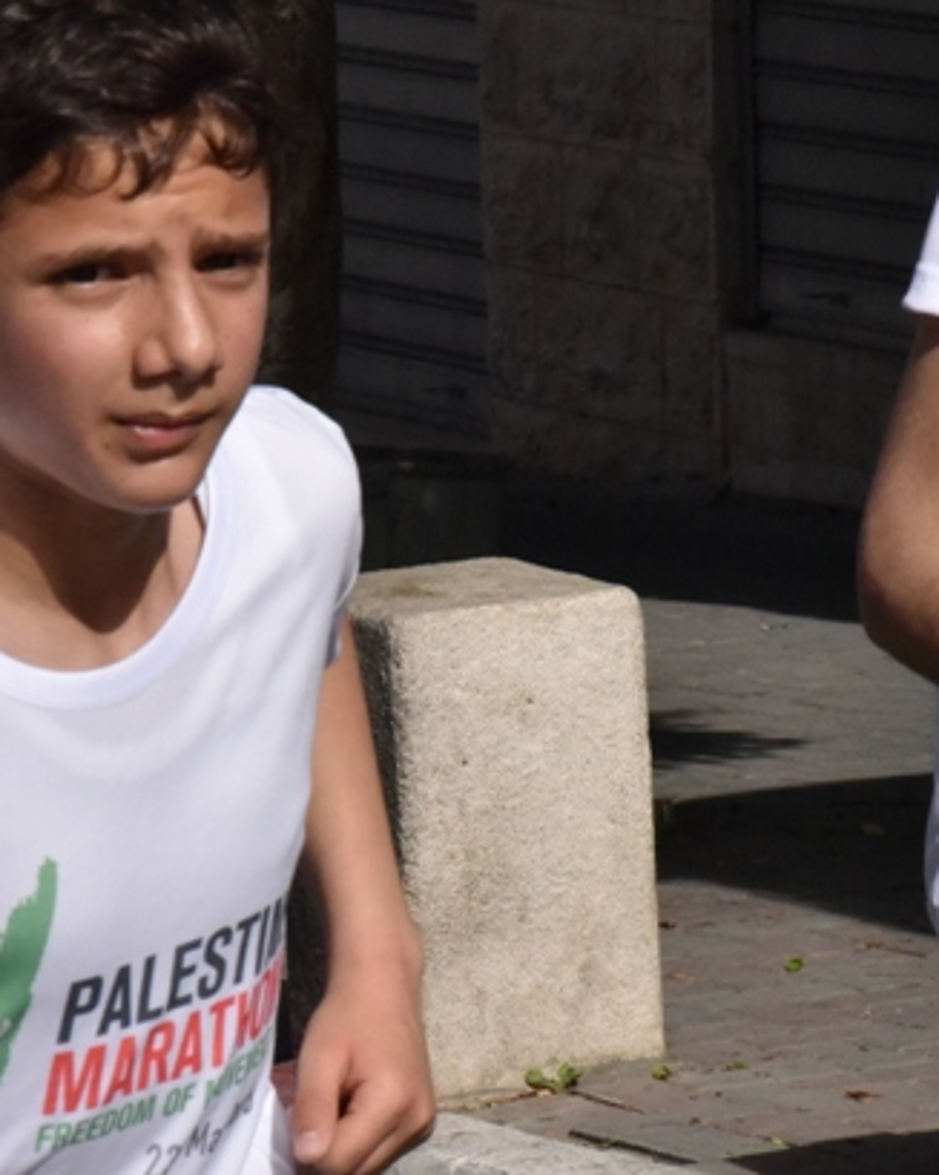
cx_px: 414
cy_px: 677
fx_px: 8584
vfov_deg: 7.8
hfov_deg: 6.3
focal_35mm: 247
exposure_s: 1/2500
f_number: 22
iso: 2500
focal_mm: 105
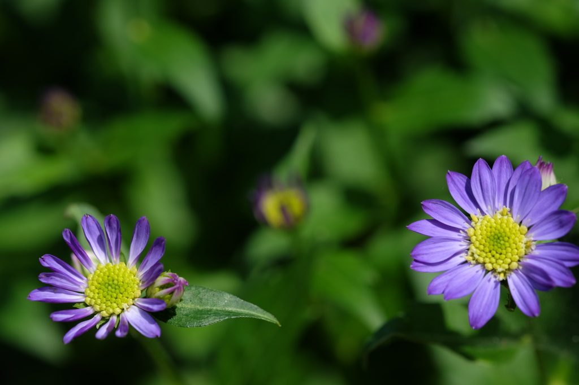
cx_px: 290
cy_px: 192
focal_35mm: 90
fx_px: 1447
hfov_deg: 22.6
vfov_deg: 15.2
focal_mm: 60
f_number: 4
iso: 200
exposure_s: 1/1200
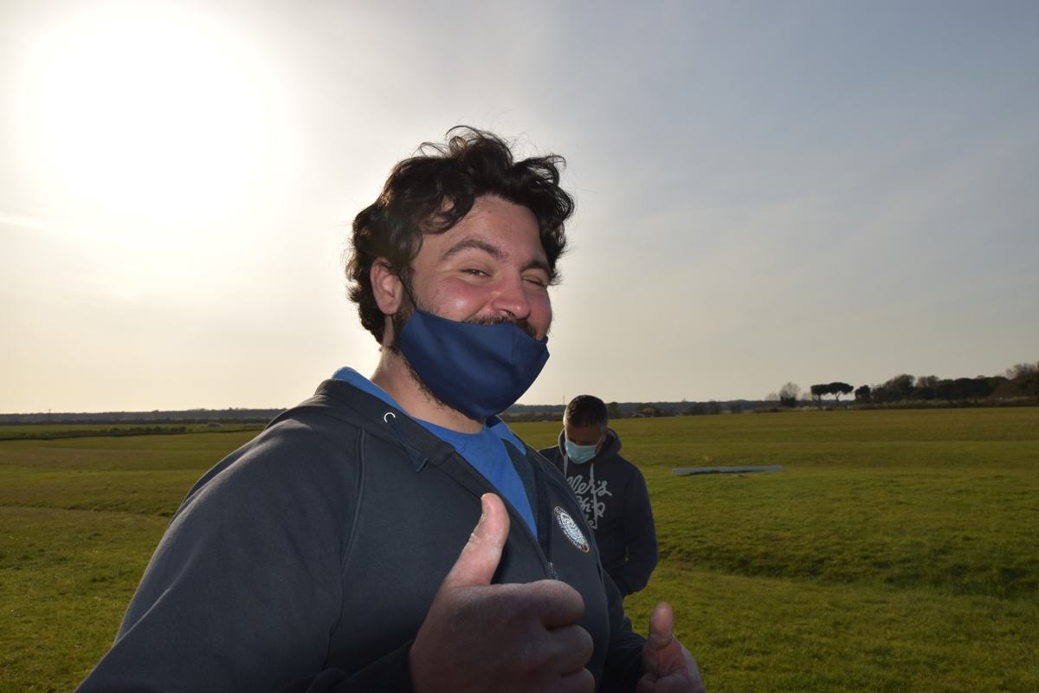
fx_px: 866
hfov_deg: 61.9
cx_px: 520
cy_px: 346
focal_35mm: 30
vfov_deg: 43.6
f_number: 10
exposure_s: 1/200
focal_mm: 20
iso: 100
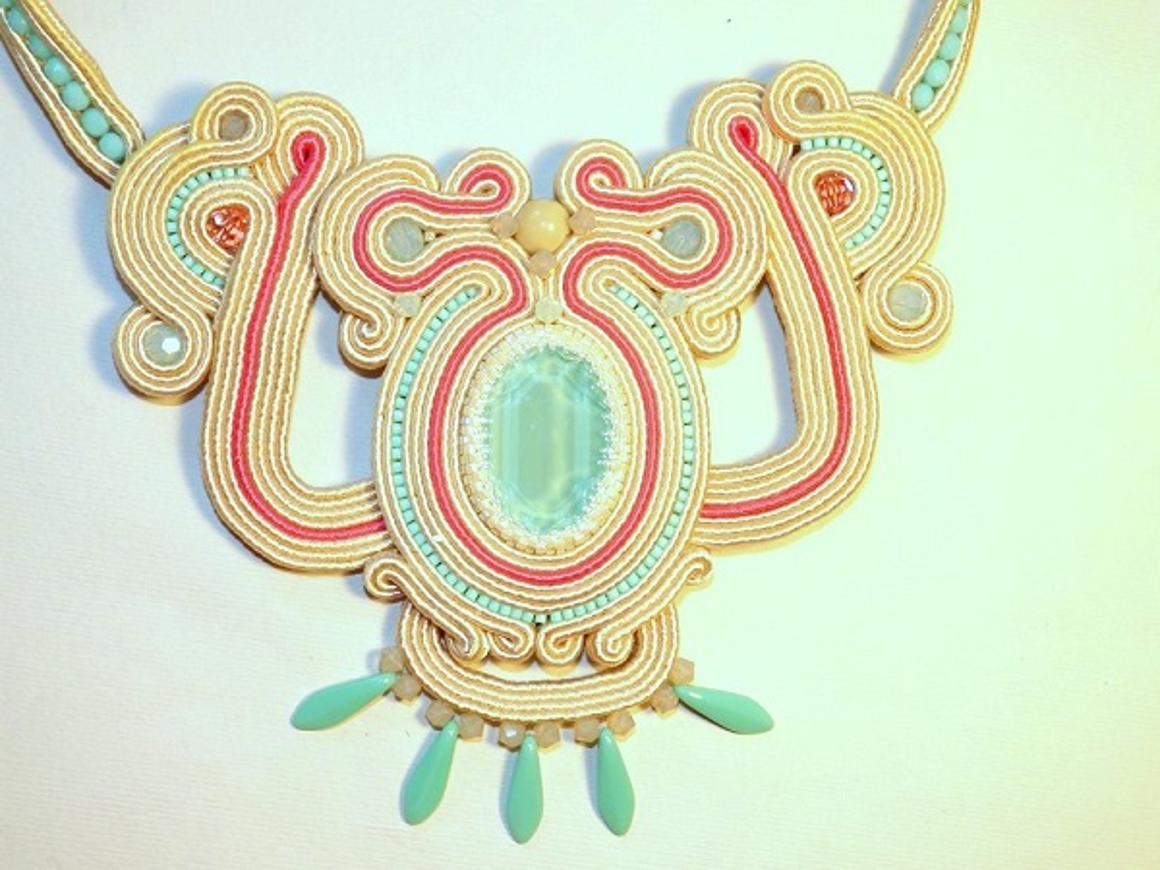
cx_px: 580
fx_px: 1977
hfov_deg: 32.7
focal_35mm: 59
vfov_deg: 24.8
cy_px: 435
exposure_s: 1/80
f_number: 4
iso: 100
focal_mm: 10.7
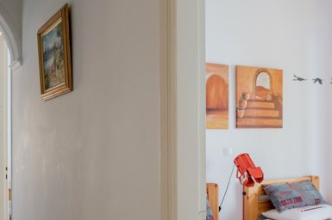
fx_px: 405
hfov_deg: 44.5
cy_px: 142
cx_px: 167
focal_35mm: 44
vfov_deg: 30.3
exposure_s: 1/3
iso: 125
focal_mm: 24
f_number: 8
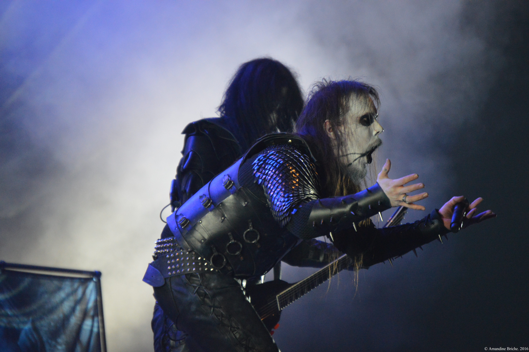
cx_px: 264
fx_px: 4404
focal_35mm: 300
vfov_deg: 4.6
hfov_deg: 6.9
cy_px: 176
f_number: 5.6
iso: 3200
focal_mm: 200
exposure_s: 1/250
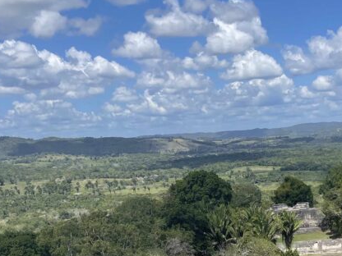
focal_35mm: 64
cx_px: 242
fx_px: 632
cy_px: 273
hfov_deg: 29.9
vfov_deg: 21.8
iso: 32
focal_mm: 4.2
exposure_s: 1/3861
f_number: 1.6
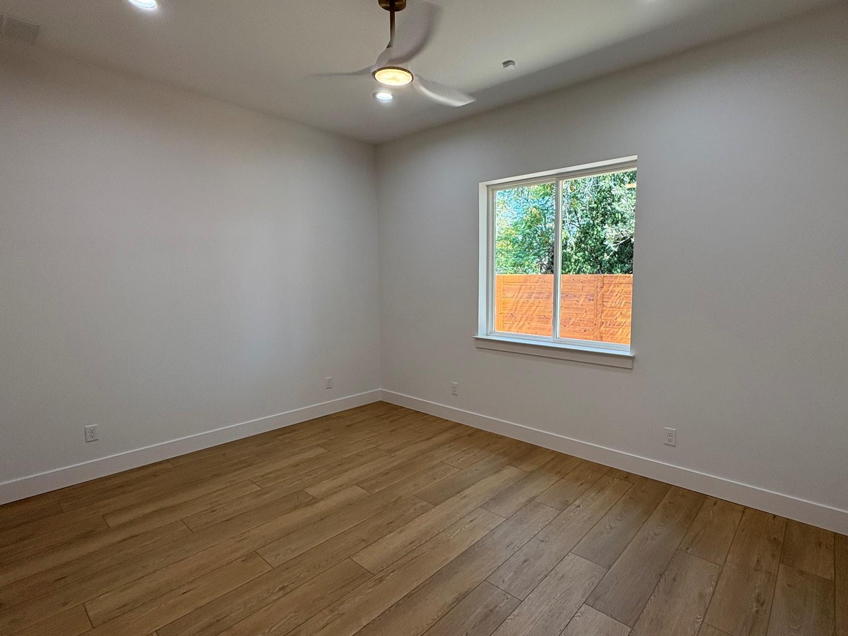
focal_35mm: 18
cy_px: 316
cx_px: 464
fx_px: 441
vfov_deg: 71.6
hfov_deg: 87.5
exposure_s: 1/114
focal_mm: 2.22
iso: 64
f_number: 2.2
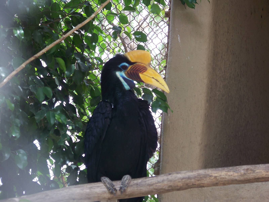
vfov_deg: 8.1
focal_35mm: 184
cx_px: 134
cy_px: 101
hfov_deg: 10.7
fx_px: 1430
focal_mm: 29.3
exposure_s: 1/50
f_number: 3.6
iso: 64
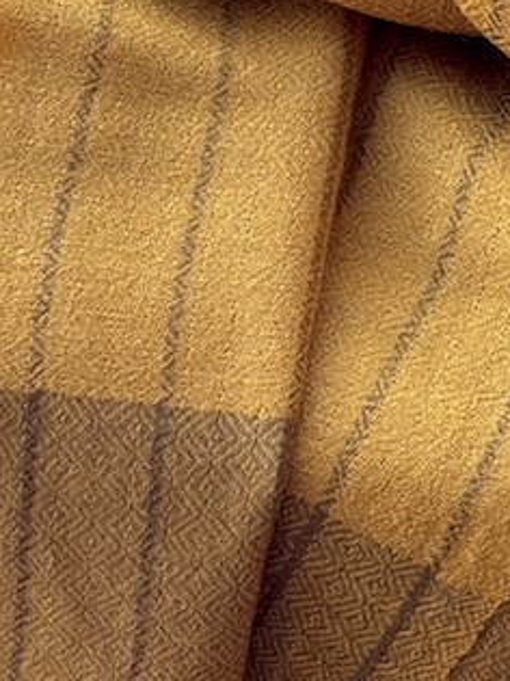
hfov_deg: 9.7
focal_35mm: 152
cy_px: 166
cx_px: 44
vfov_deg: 13.0
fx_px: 2988
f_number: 1.78
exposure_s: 1/121
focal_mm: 6.76
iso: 64
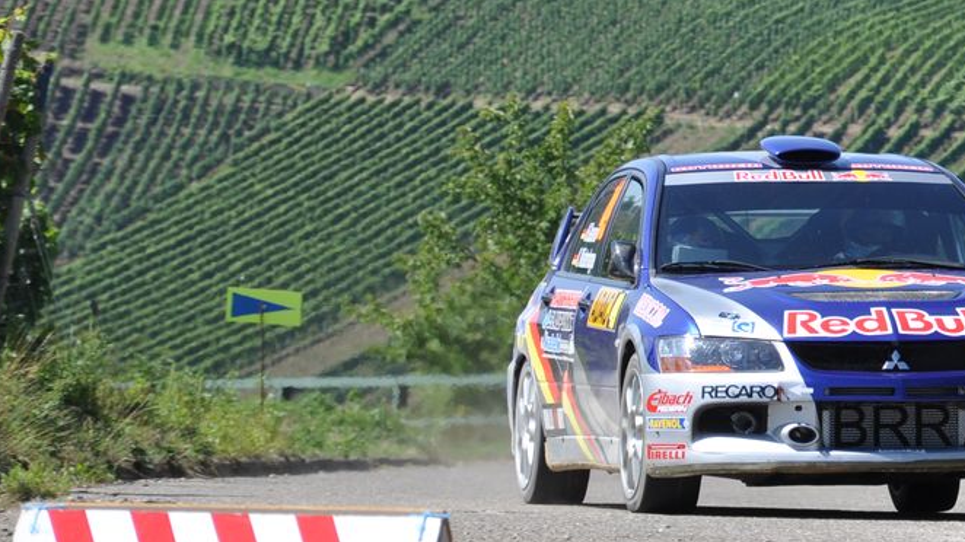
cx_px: 1057
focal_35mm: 398
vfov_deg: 3.0
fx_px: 10188
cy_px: 165
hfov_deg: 5.4
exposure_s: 1/640
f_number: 6.3
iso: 200
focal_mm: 105
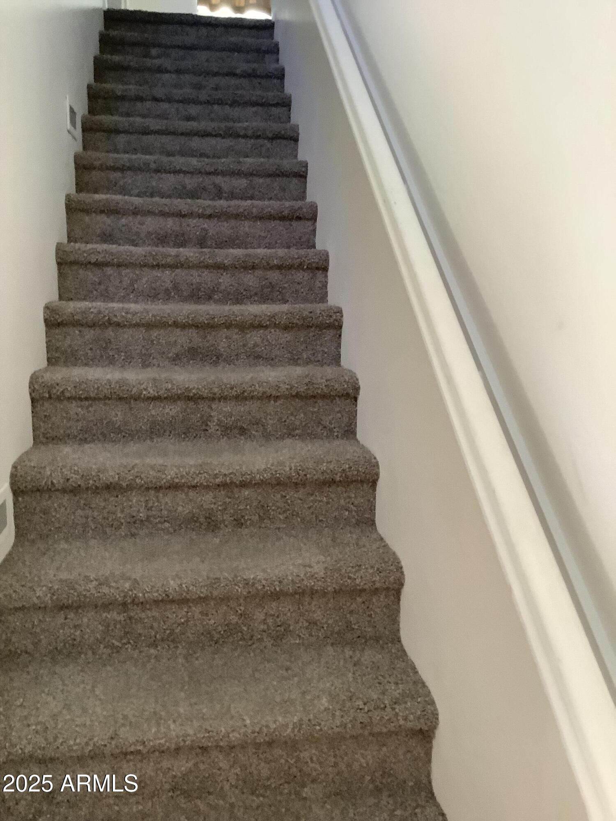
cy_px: 410
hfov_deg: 45.4
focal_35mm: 31
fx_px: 736
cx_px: 308
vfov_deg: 58.4
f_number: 2.4
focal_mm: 3.3
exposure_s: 1/60
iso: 320
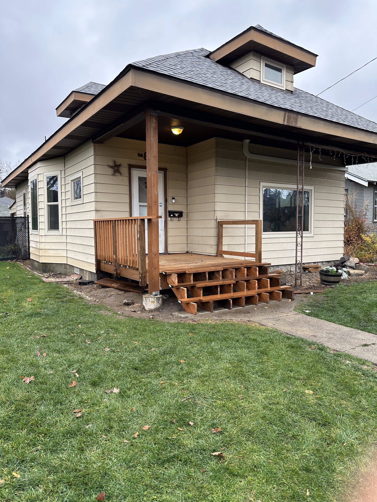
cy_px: 251
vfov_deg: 71.6
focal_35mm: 24
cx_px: 188
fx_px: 349
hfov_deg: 56.8
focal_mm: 6.86
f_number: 1.78
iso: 80
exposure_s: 1/121
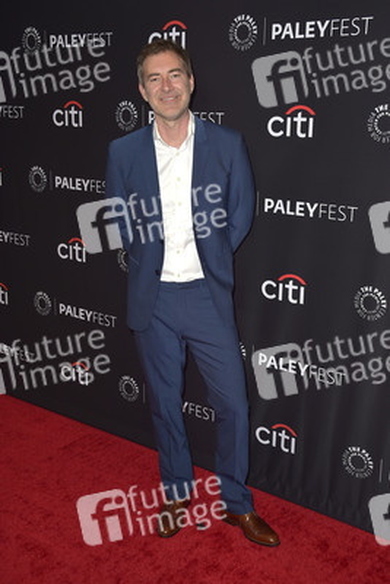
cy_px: 292
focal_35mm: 40
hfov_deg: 33.4
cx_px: 195
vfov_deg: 48.4
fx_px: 649
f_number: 6.3
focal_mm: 40
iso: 400
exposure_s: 1/200
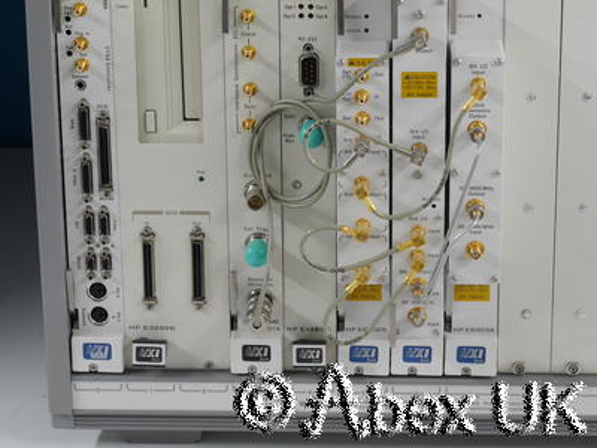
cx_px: 298
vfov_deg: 13.5
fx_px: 1897
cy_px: 224
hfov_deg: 17.9
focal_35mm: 110
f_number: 13
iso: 400
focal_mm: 55
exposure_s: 1/3.2
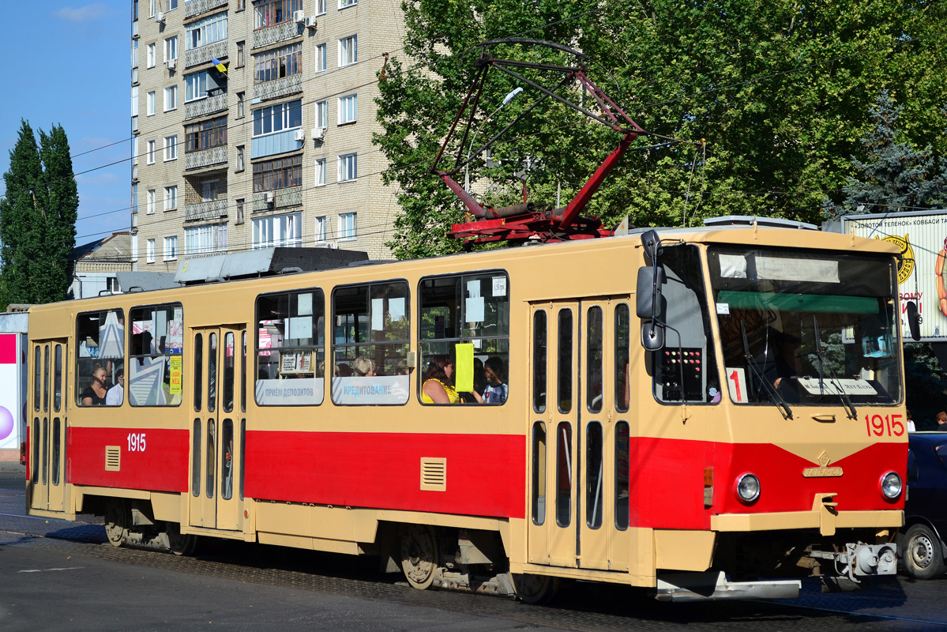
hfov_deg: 24.6
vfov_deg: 16.6
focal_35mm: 82
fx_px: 2171
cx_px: 474
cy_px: 316
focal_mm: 55
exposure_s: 1/1000
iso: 250
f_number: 5.6
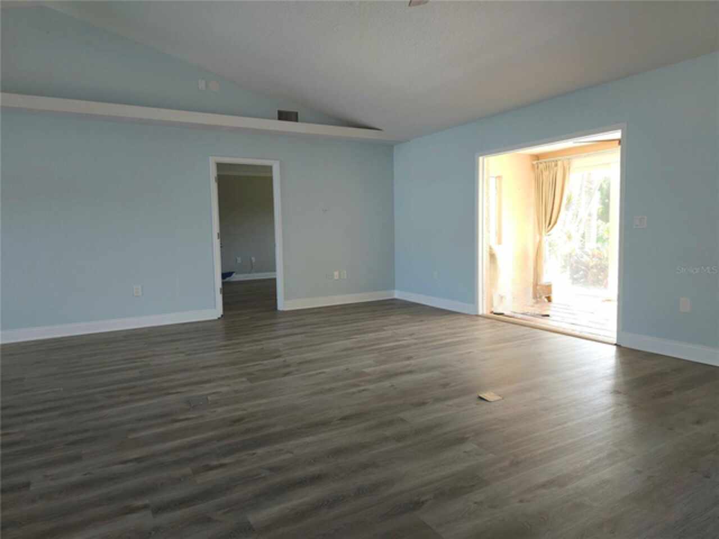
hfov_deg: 73.9
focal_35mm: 23
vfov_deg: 58.9
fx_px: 478
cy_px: 270
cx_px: 360
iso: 80
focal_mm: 6.3
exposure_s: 1/60.2
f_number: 1.7
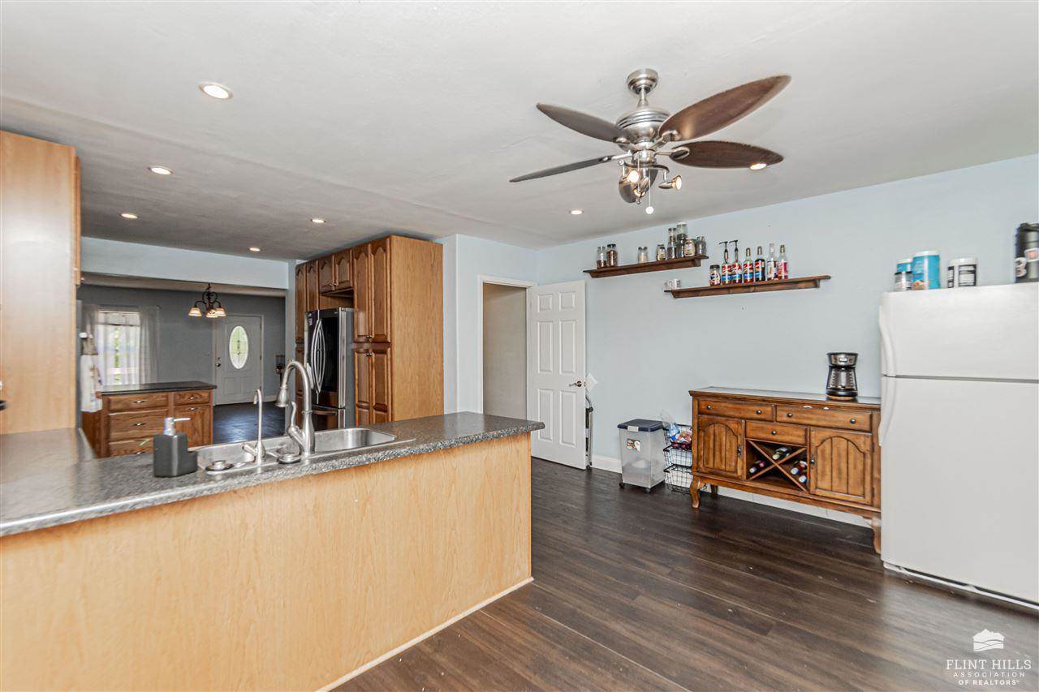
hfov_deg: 100.4
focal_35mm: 15
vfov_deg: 77.3
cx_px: 520
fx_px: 433
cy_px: 346
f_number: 9
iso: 720
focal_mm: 10
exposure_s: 1/60
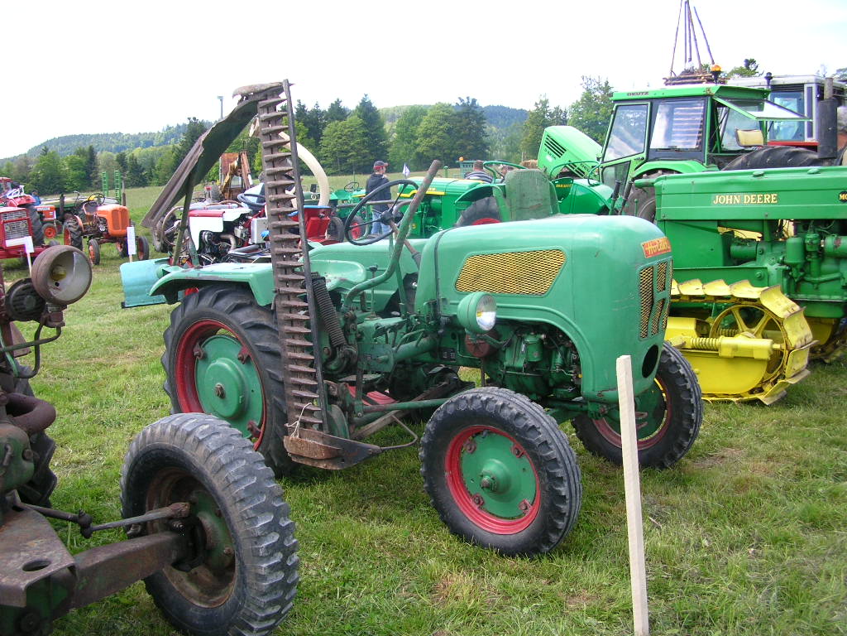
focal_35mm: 35
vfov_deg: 40.7
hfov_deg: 52.6
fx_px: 856
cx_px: 424
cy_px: 318
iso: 50
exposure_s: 1/236
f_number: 2.8
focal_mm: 5.8
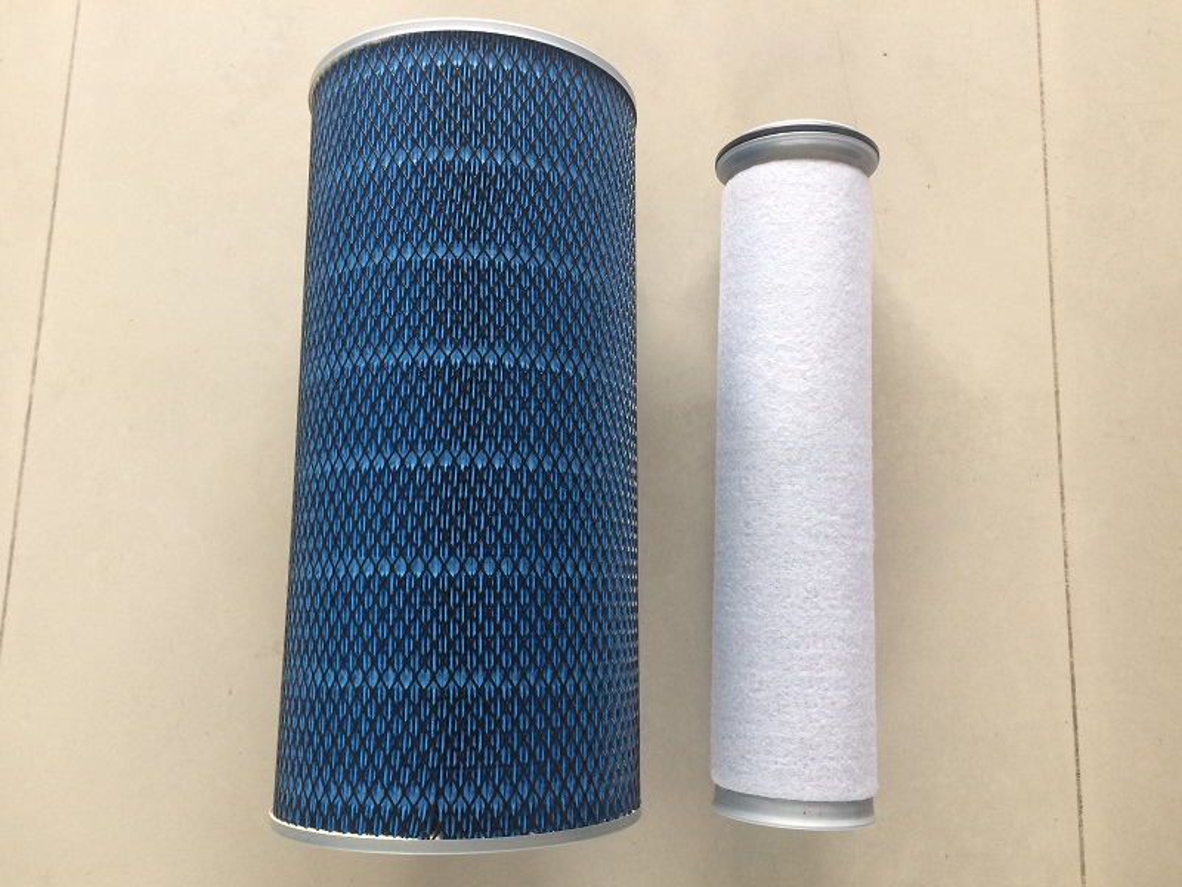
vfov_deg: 48.2
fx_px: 990
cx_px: 591
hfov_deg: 61.7
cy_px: 444
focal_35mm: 29
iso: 50
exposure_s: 1/33
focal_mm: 4.15
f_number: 2.2
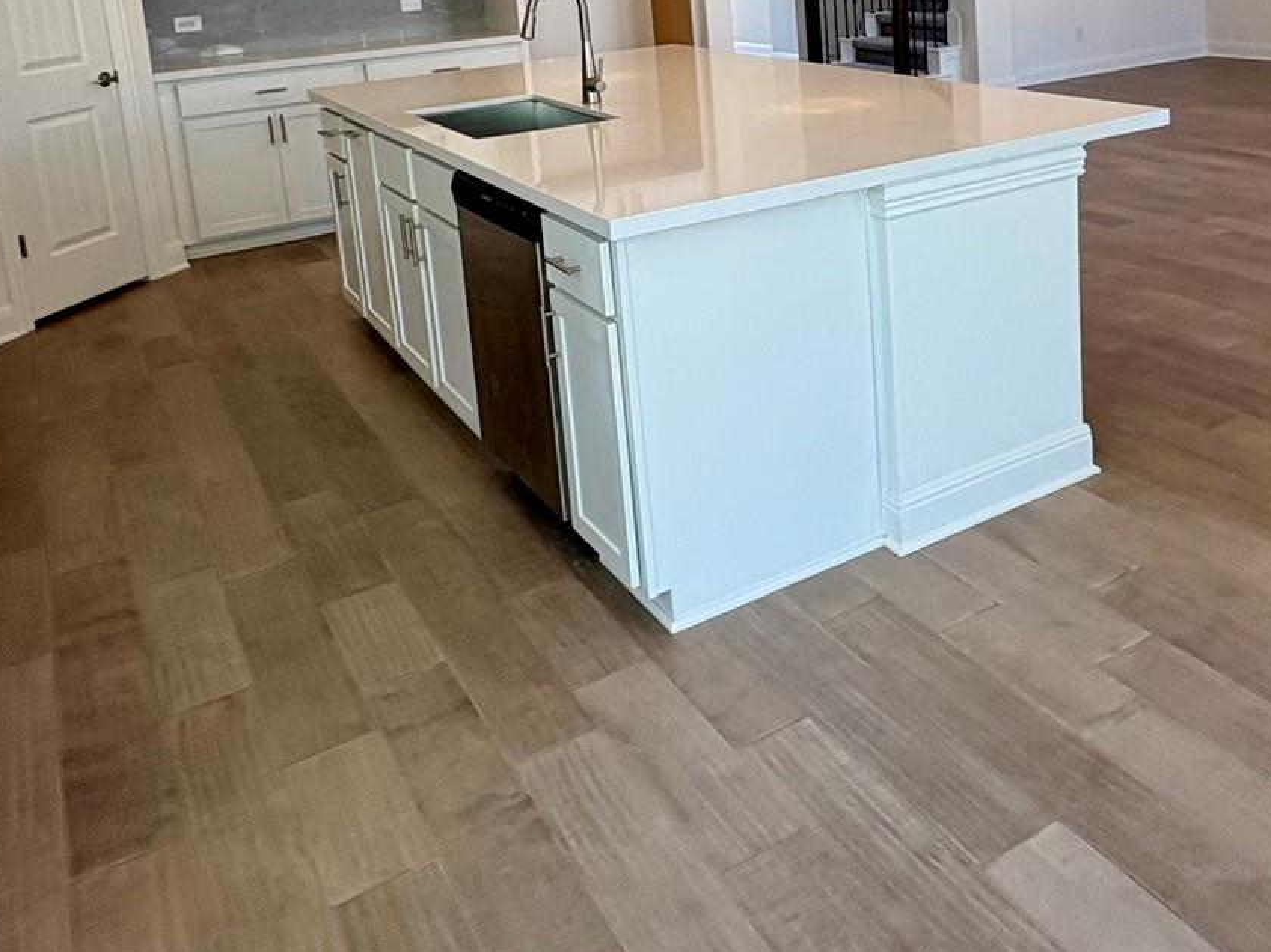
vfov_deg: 39.1
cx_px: 870
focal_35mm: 34
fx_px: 1248
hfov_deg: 52.7
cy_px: 114
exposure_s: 1/120
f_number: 2.2
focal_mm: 2.22
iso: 80
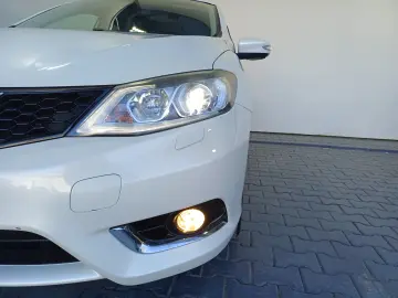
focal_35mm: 25
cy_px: 149
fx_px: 287
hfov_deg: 69.4
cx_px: 199
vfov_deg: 54.9
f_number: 1.8
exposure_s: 1/186
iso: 50
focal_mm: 4.65
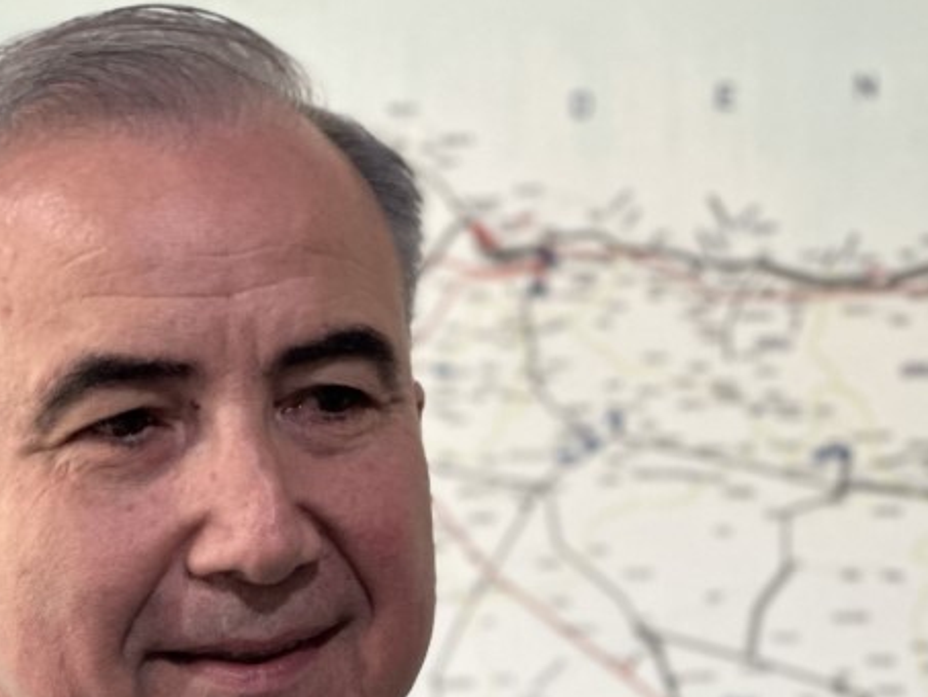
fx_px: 4666
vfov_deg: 8.5
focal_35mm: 174
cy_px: 703
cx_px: 361
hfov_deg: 11.4
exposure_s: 1/40
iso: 200
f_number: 2.8
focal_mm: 9
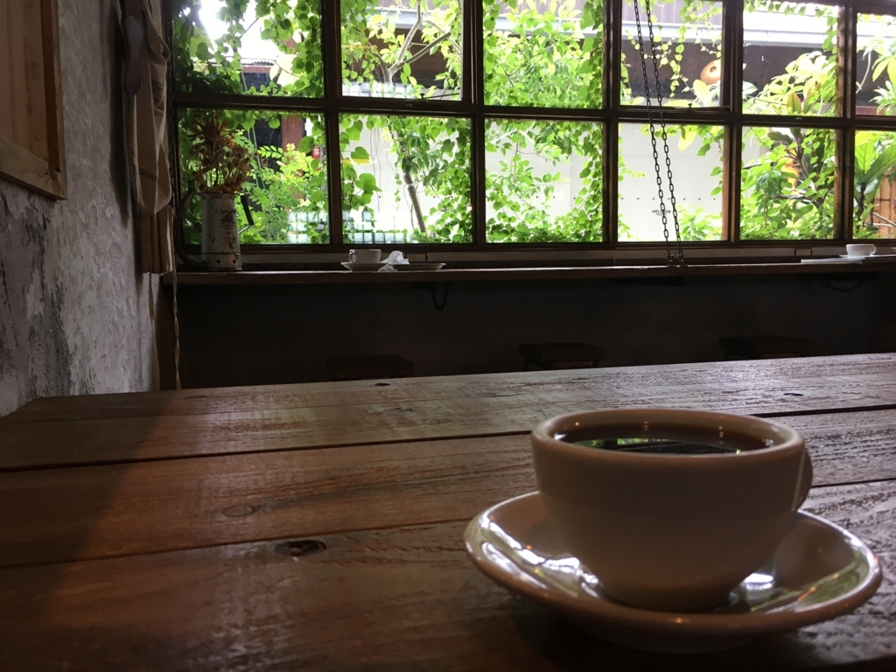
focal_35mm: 29
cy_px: 336
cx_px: 448
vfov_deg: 48.2
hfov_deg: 61.7
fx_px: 751
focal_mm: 4.15
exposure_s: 1/30
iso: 64
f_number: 2.2
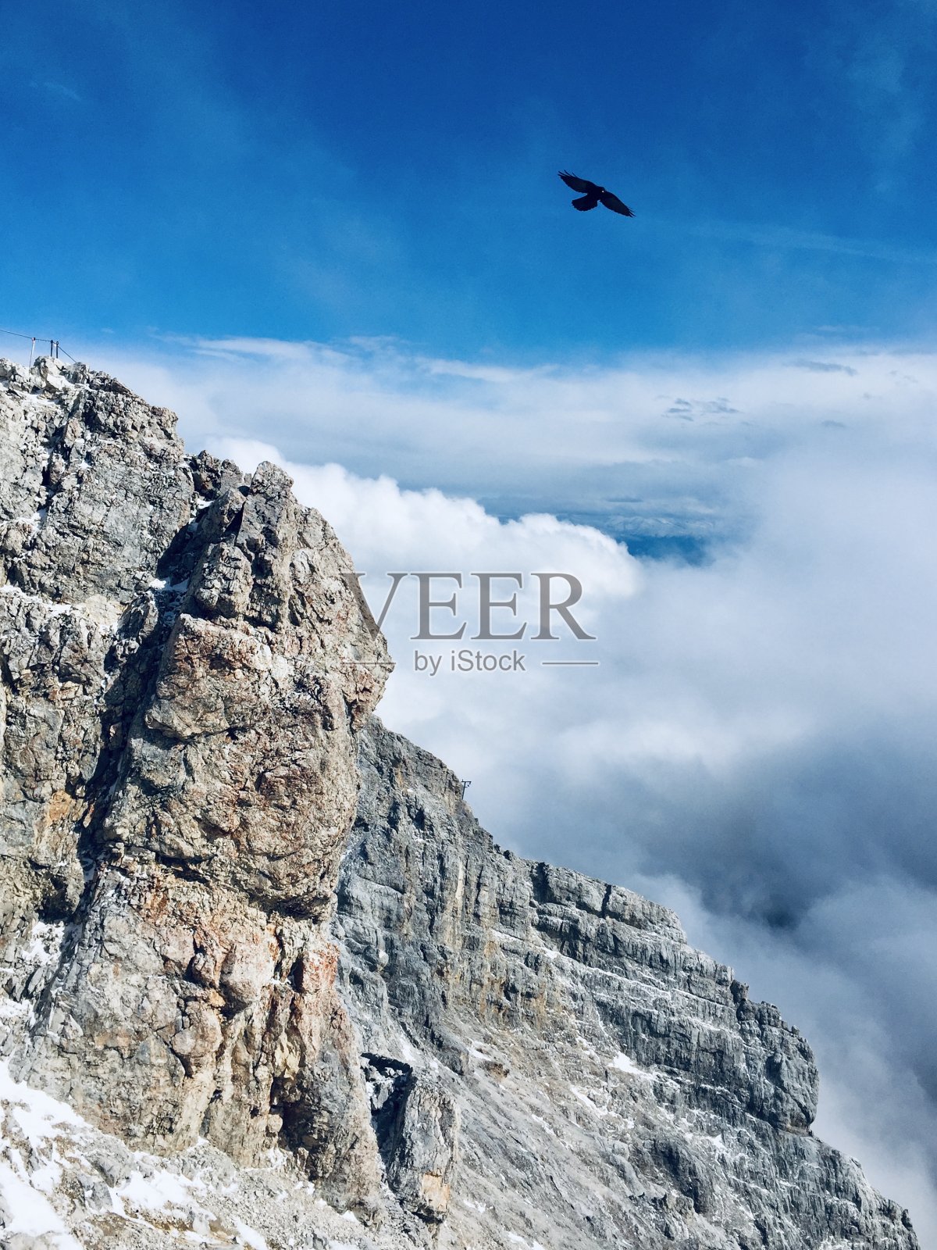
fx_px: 1047
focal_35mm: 29
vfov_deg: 61.7
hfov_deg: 48.2
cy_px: 625
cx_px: 468
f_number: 2.2
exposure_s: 1/5650
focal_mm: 4.15
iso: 32
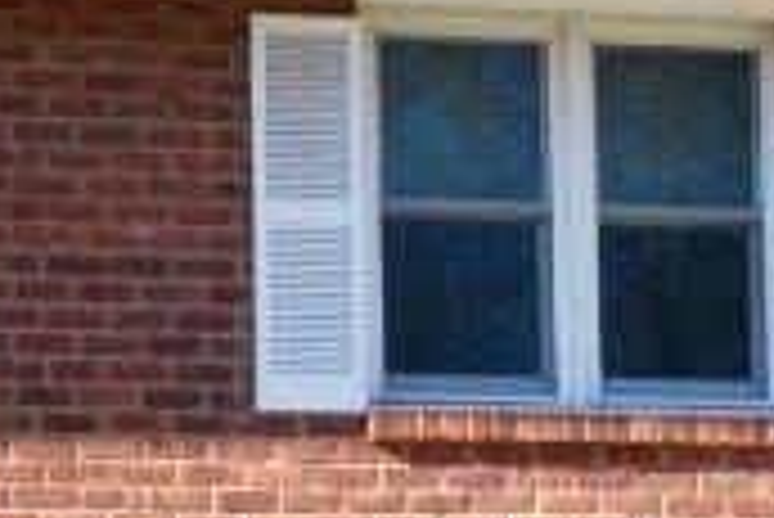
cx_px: 590
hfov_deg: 7.7
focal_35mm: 268
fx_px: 5767
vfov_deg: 5.1
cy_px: 682
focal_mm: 45
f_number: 22
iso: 1250
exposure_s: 1/250
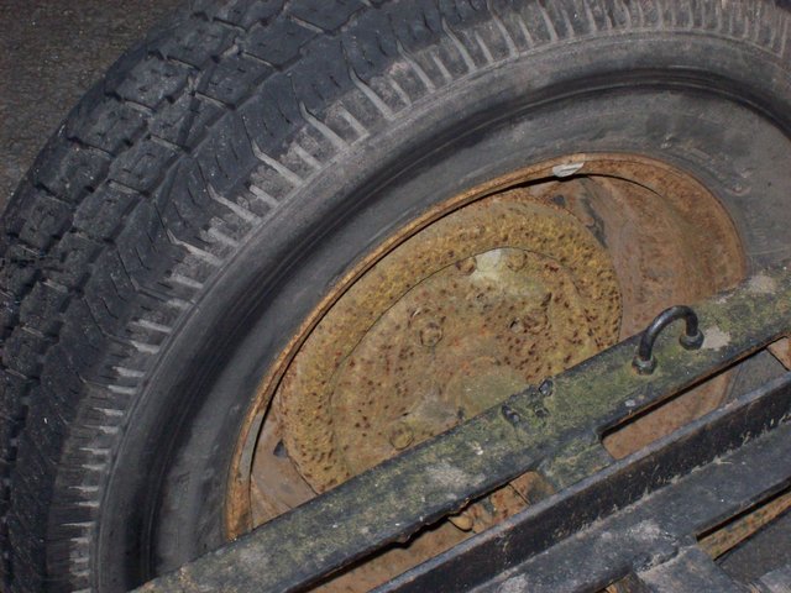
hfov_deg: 18.2
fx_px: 2468
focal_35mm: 108
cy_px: 296
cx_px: 396
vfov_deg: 13.7
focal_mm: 18
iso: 200
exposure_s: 1/128
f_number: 4.8
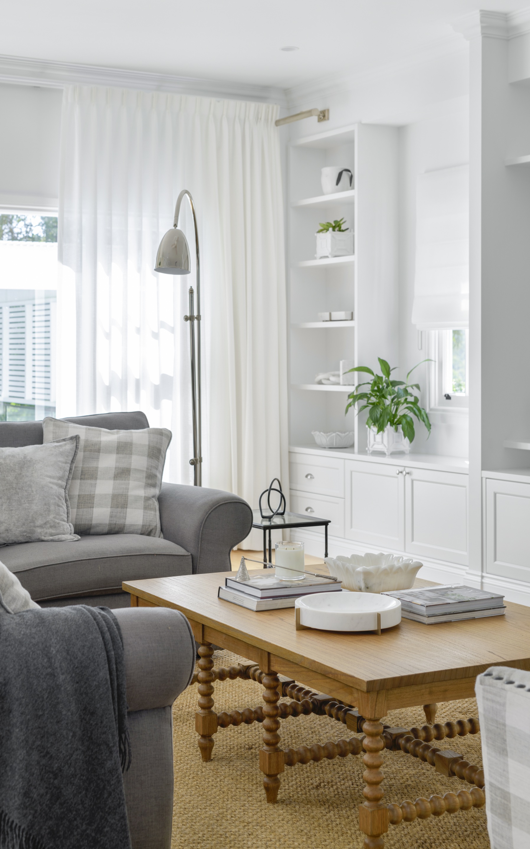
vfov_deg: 39.6
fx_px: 1179
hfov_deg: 25.3
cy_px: 424
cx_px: 264
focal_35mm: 51
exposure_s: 1/60
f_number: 6.3
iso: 100
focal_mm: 50
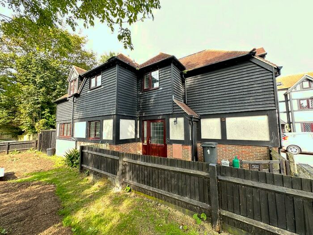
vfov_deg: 85.7
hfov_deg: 102.1
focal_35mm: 14
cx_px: 156
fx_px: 127
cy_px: 118
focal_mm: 2.22
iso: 64
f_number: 2.2
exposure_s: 1/99
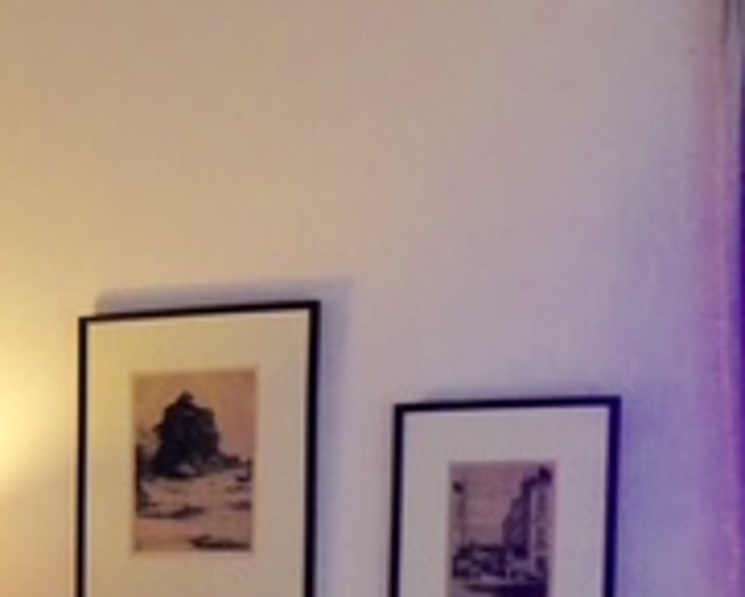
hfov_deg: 15.0
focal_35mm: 114
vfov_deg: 13.2
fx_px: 2515
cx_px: -535
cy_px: 712
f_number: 2.4
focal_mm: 4.12
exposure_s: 1/20
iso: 100
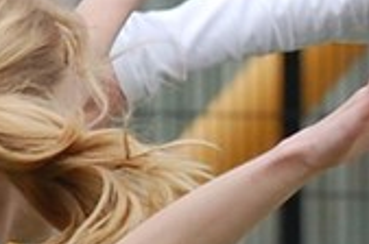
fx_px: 9105
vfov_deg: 1.5
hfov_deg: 2.3
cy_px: -14
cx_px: 199
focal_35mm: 890
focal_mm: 98
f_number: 6.3
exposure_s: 1/640
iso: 400
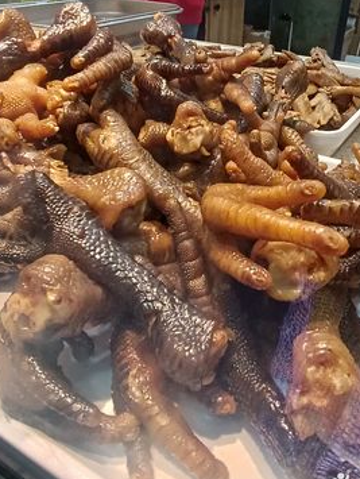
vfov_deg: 78.3
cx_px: 217
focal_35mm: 21
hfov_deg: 62.9
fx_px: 291
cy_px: 198
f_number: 2.2
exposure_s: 1/101
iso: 268
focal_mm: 1.66
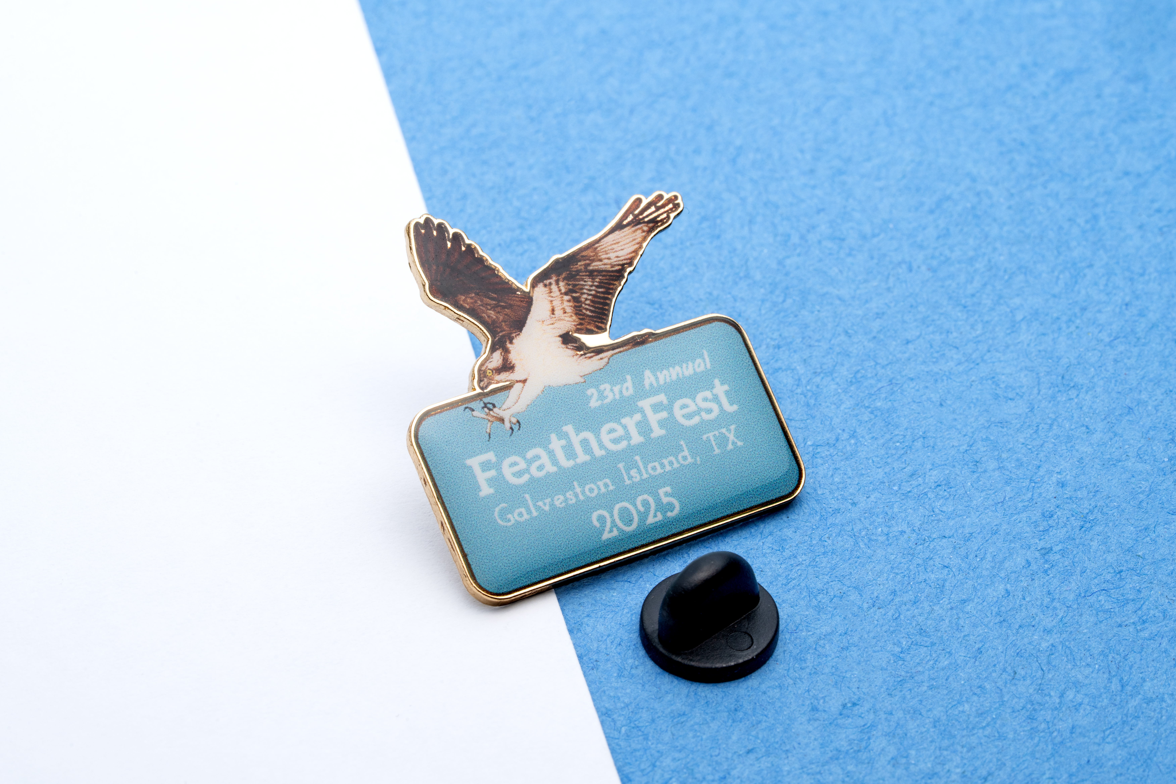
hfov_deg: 22.6
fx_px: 2940
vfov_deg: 15.2
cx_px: 588
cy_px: 392
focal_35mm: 90
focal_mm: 90
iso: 400
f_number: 19
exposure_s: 1/8
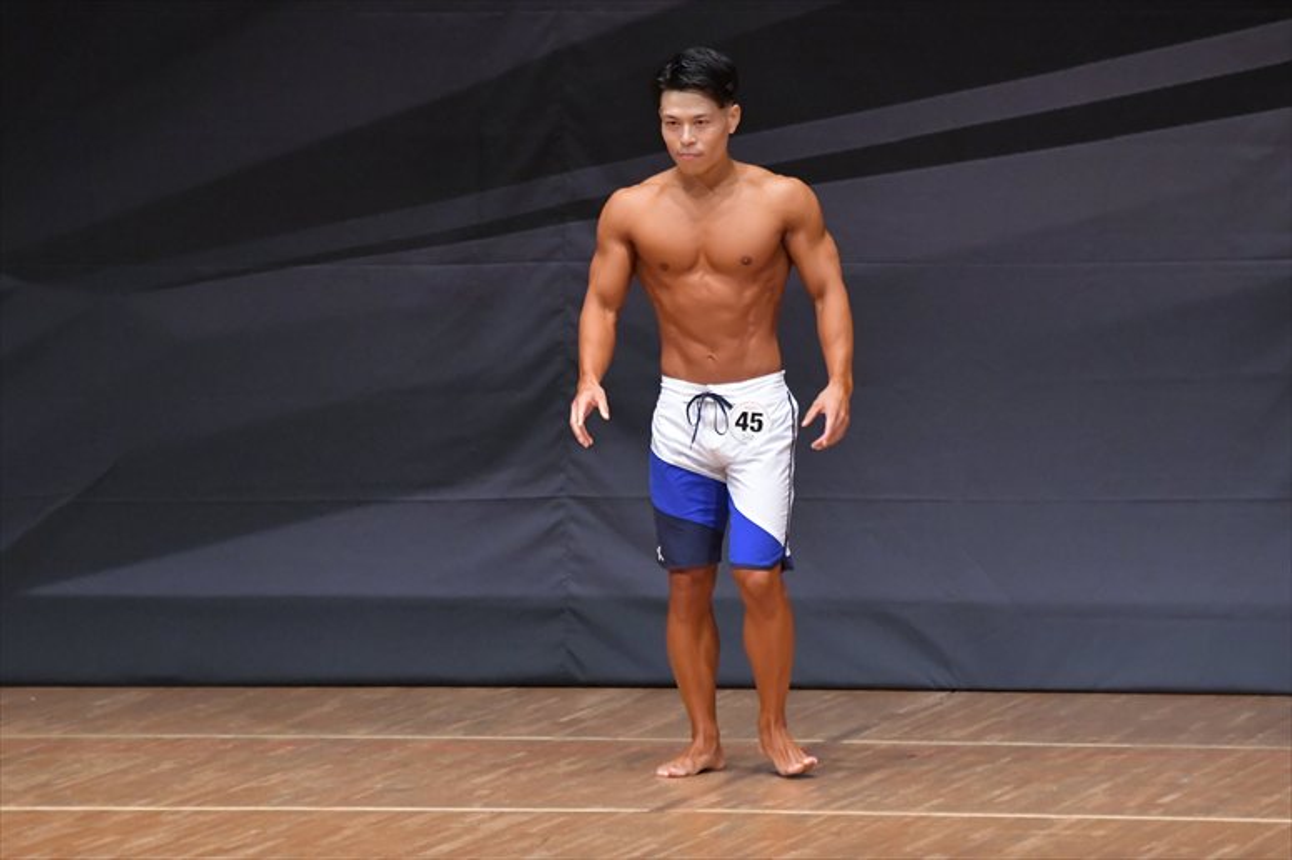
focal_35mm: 315
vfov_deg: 4.4
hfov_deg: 6.5
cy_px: 430
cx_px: 646
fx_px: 11300
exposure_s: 1/400
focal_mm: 210
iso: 6400
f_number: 5.6
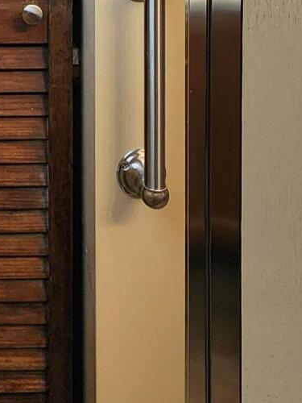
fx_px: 605
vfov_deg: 29.9
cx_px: -37
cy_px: -111
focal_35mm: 52
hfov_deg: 25.8
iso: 250
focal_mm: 2.2
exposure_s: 1/60
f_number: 2.2
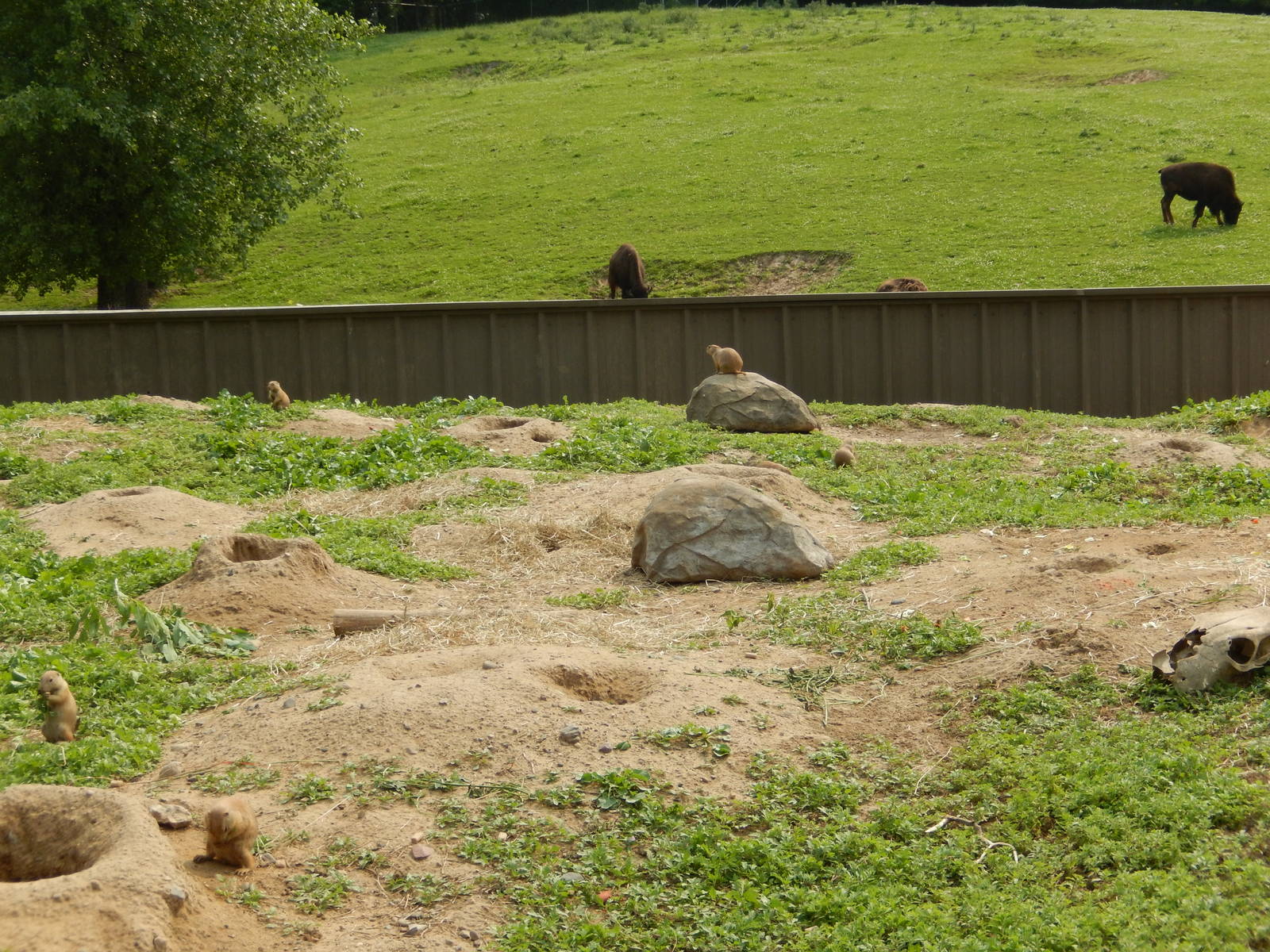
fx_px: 2128
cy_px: 476
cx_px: 635
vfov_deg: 25.2
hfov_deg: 33.2
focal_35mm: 58
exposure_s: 1/500
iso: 125
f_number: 4.6
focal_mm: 10.4
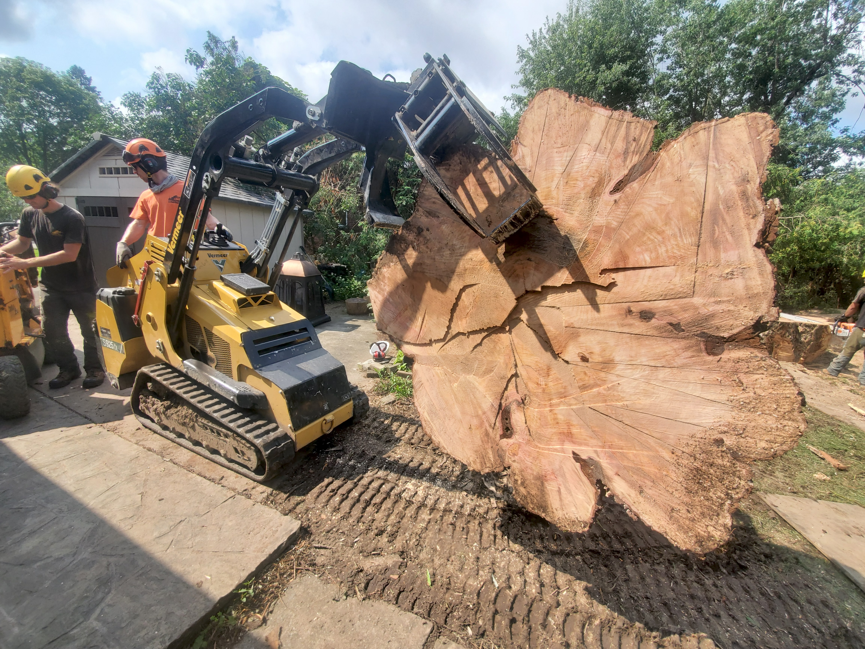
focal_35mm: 13
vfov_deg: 89.9
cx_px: 432
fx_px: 325
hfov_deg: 106.2
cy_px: 324
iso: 50
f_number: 2.2
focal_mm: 1.8
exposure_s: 1/838
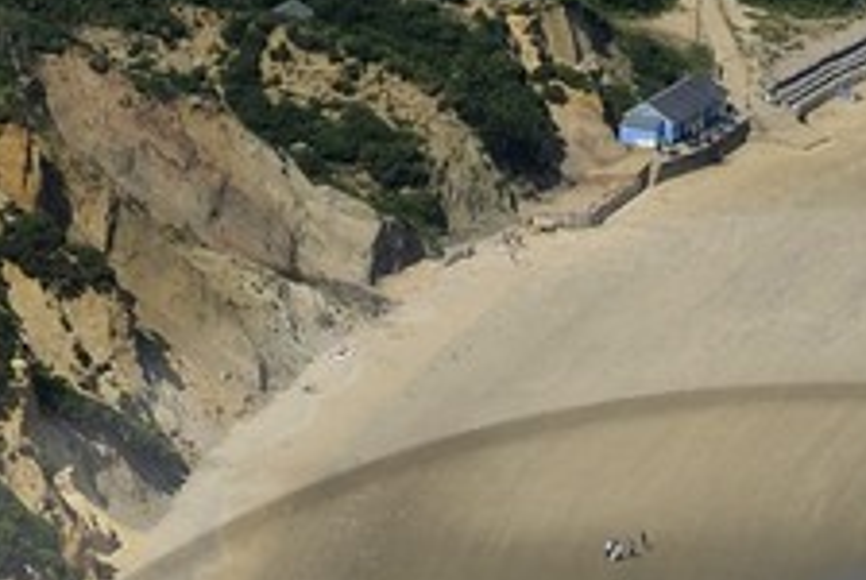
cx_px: 851
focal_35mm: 499
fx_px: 12019
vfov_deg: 2.7
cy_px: 1813
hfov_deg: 4.1
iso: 200
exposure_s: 1/1000
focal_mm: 70
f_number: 7.1
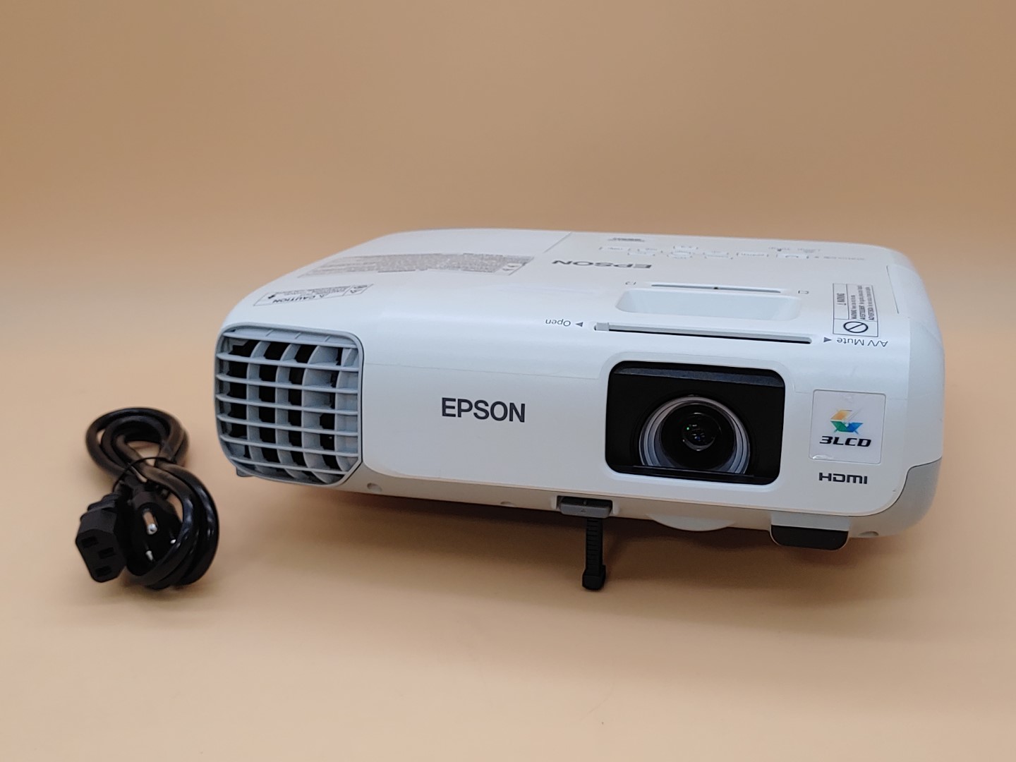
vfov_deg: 32.9
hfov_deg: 42.9
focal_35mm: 44
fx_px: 1291
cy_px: 381
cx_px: 508
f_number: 1.8
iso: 50
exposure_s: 1/120
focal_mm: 4.36
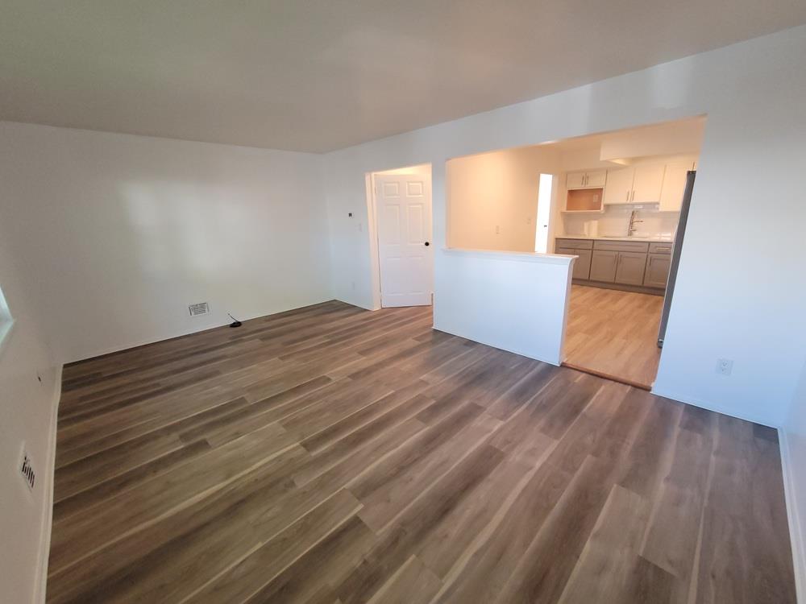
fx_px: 303
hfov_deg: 106.2
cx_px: 403
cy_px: 302
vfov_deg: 89.9
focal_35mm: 13
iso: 250
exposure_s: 1/60
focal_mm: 2.2
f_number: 2.2
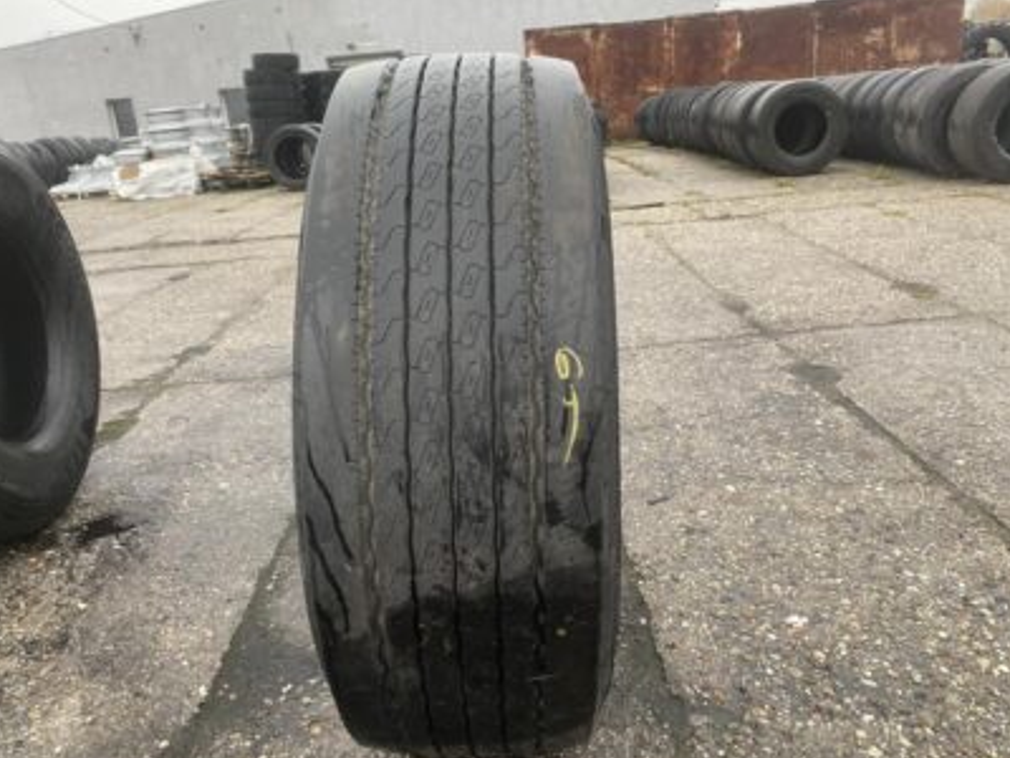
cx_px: 490
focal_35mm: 28
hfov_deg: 63.4
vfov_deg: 49.7
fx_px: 817
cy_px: 385
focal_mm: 4.25
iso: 80
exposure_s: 1/121
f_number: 1.8
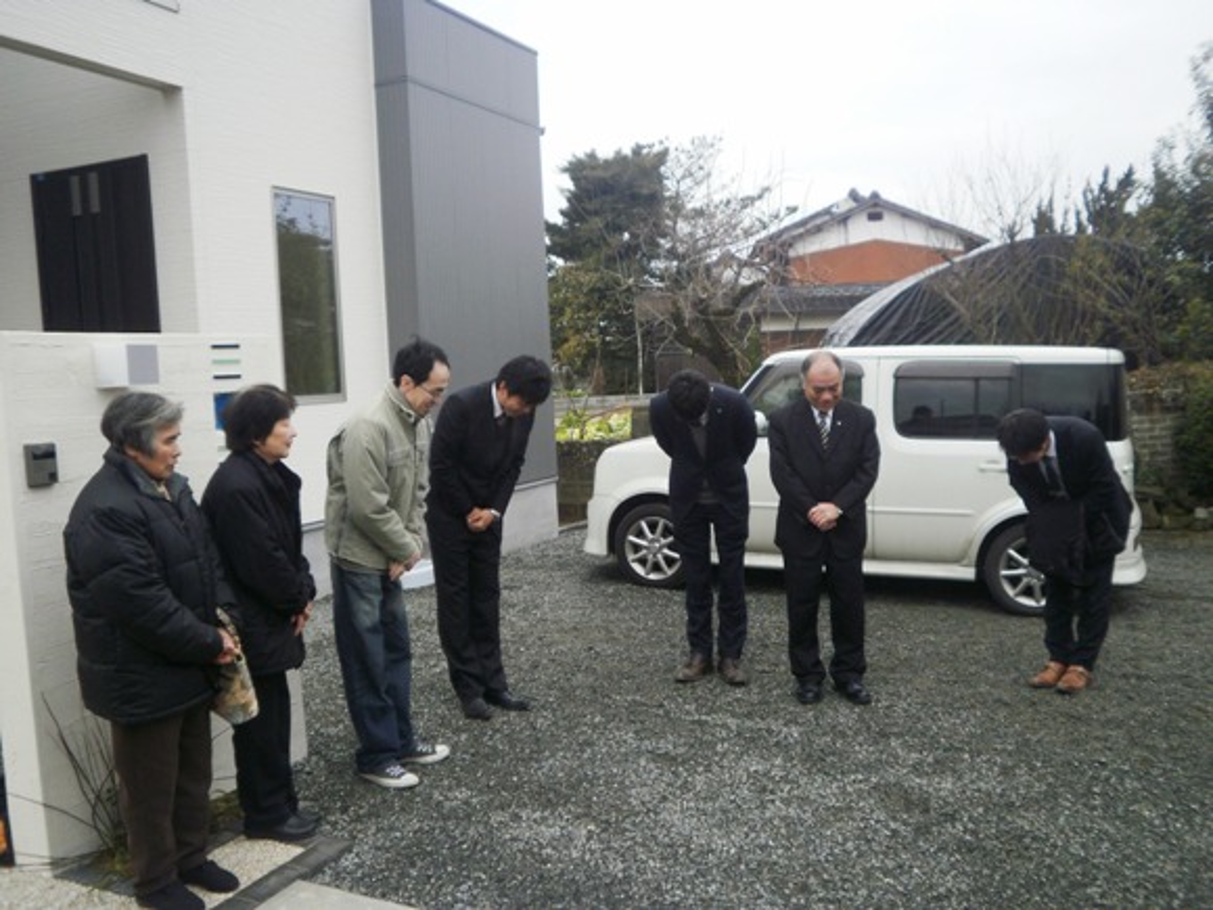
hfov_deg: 58.4
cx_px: 606
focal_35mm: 31
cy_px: 455
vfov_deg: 45.4
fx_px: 1086
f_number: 2.9
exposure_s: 1/250
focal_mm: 5.45
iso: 100
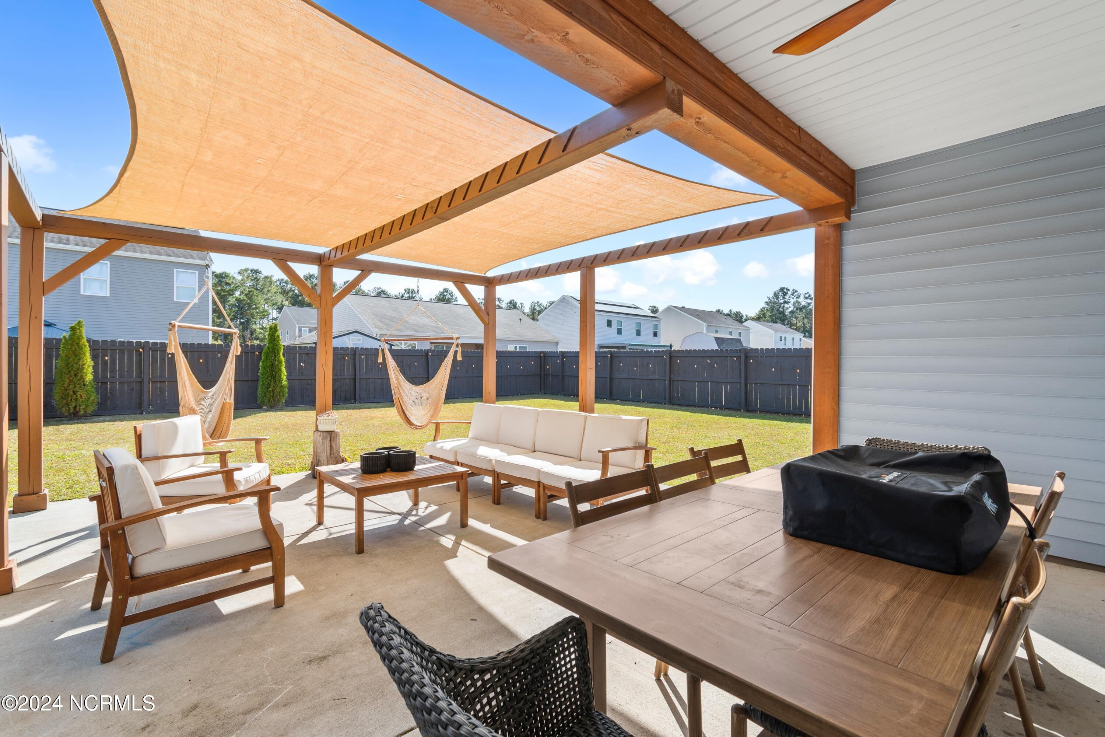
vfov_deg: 77.3
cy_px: 368
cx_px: 552
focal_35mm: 15
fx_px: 460
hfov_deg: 100.4
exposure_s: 1/160
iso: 100
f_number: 6.3
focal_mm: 10
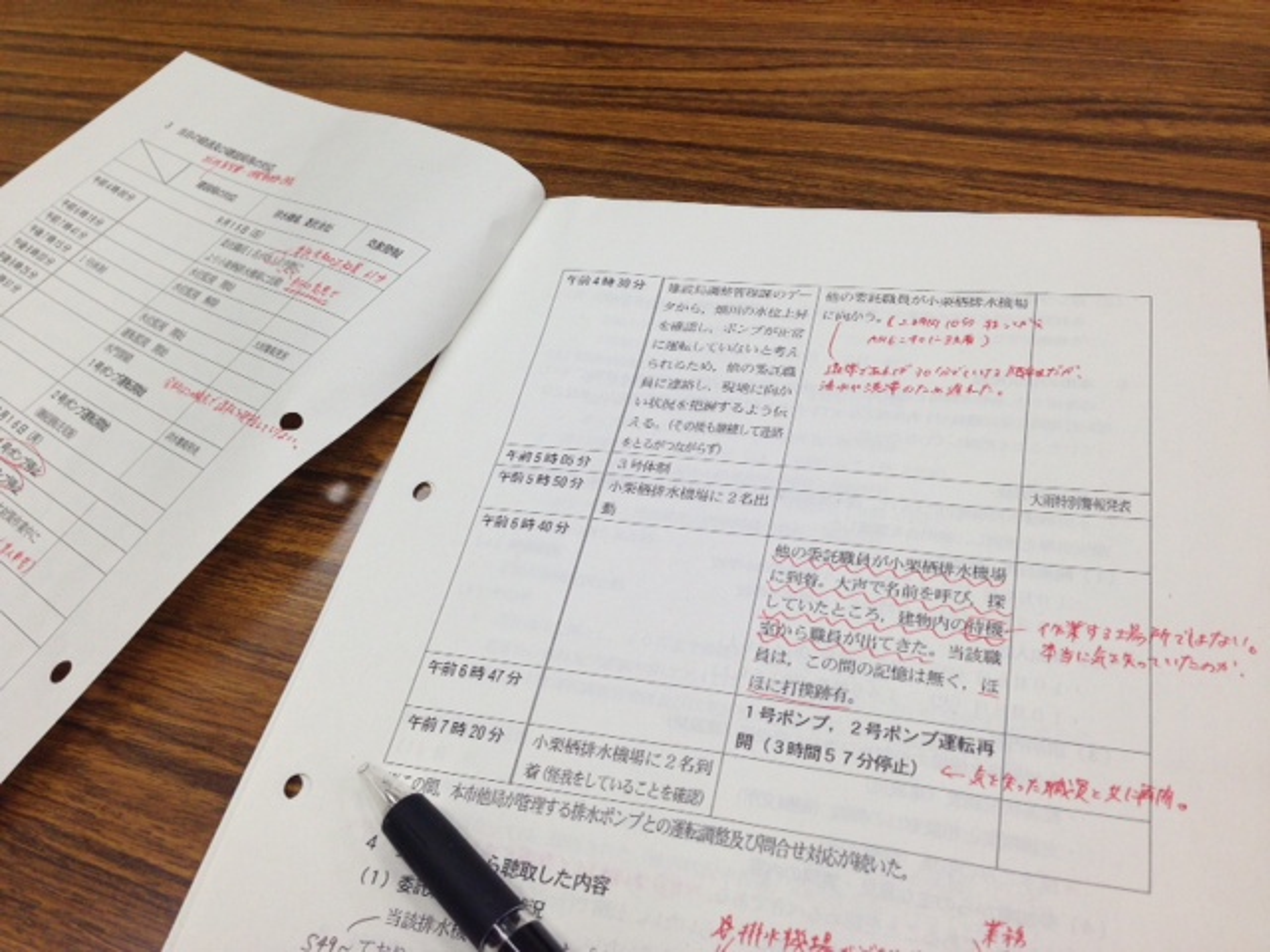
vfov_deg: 42.9
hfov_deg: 55.4
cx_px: 635
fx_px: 1211
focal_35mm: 33
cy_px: 476
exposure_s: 1/120
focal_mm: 4.13
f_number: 2.4
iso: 80
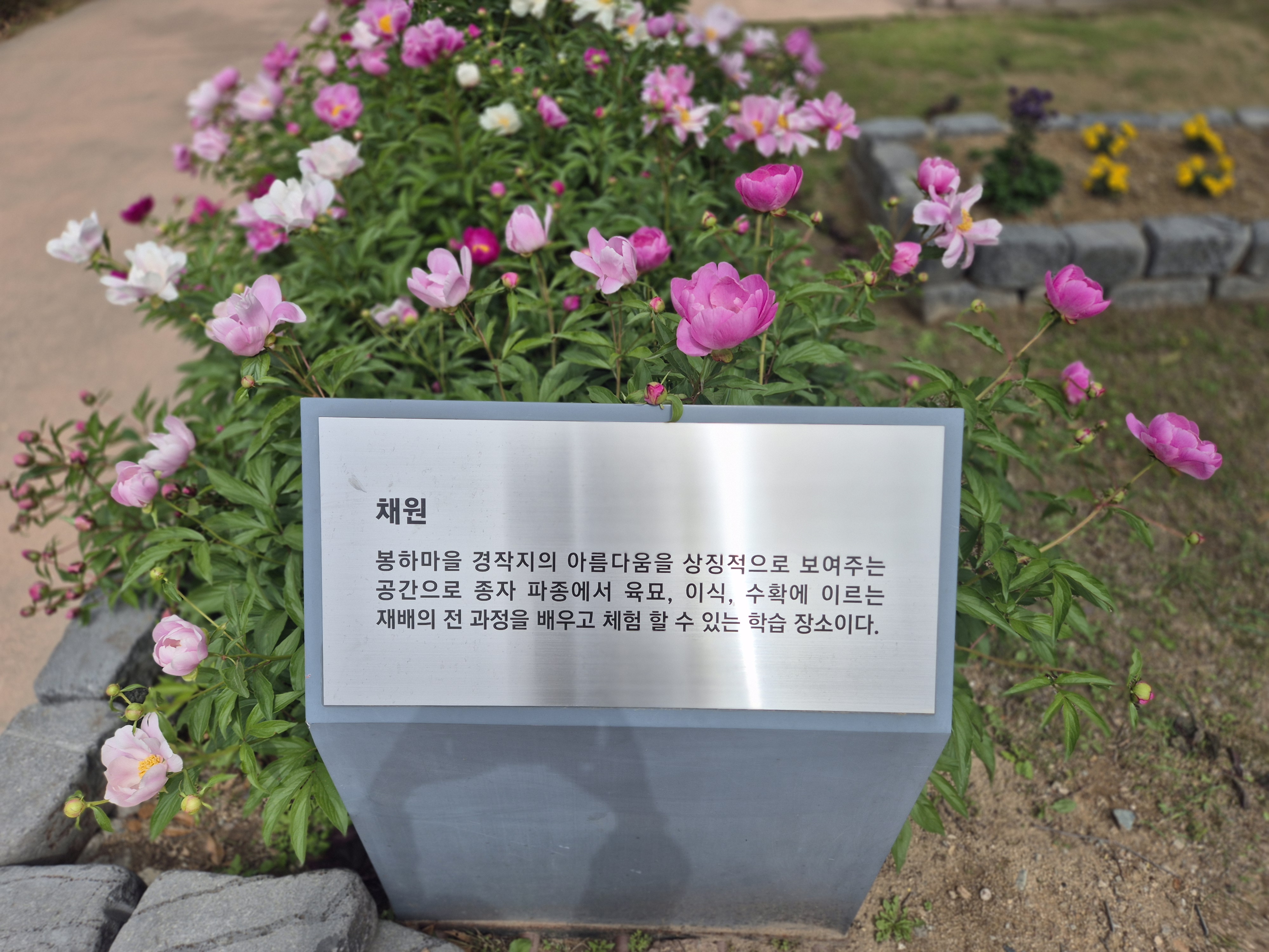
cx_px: 634
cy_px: 476
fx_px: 843
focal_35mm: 23
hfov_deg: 73.9
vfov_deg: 58.9
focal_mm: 5.4
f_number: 1.8
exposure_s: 1/3624
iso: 25
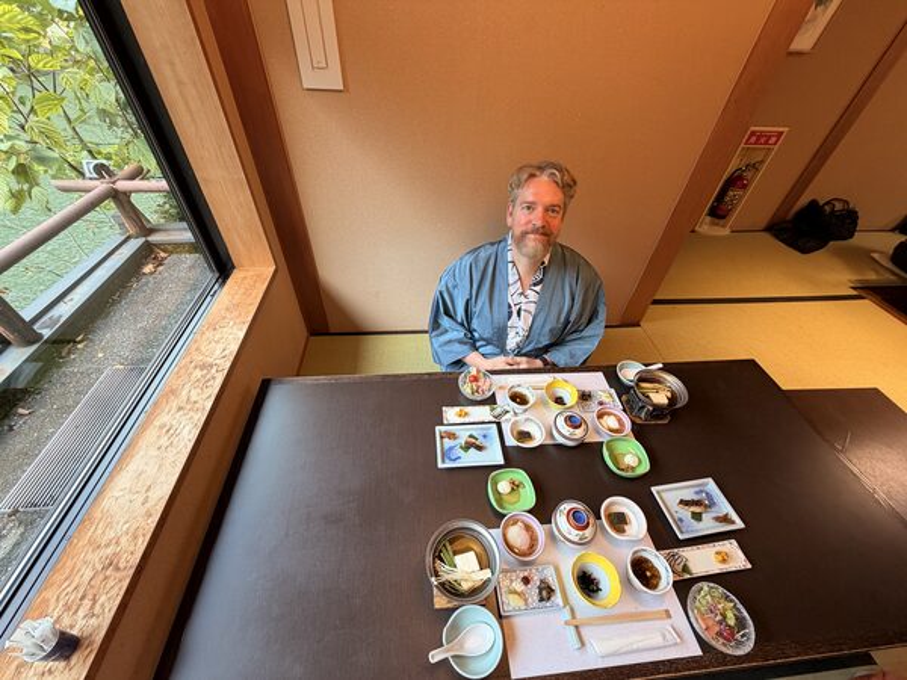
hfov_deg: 102.1
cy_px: 340
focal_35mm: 14
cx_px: 454
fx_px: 367
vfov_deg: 85.7
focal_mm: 2.22
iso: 160
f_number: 2.2
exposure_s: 1/60
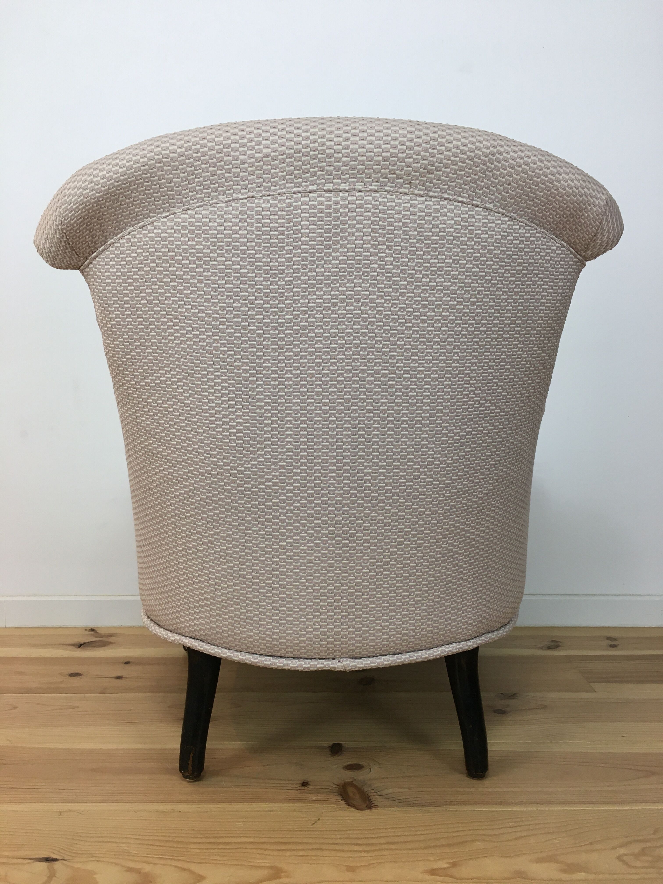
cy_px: 442
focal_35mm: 29
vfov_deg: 61.7
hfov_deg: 48.2
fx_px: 741
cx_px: 332
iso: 25
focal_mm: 4.15
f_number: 2.2
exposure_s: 1/33
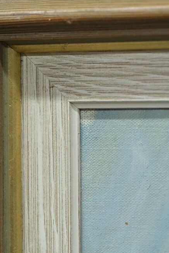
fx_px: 1303
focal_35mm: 185
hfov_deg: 7.4
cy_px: 126
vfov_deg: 11.1
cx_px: 28
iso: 4000
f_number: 4
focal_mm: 63
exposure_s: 1/90
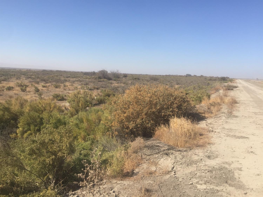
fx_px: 220
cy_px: 98
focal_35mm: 29
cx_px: 132
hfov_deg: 61.7
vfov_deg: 48.2
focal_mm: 4.15
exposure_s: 1/2198
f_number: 2.2
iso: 32
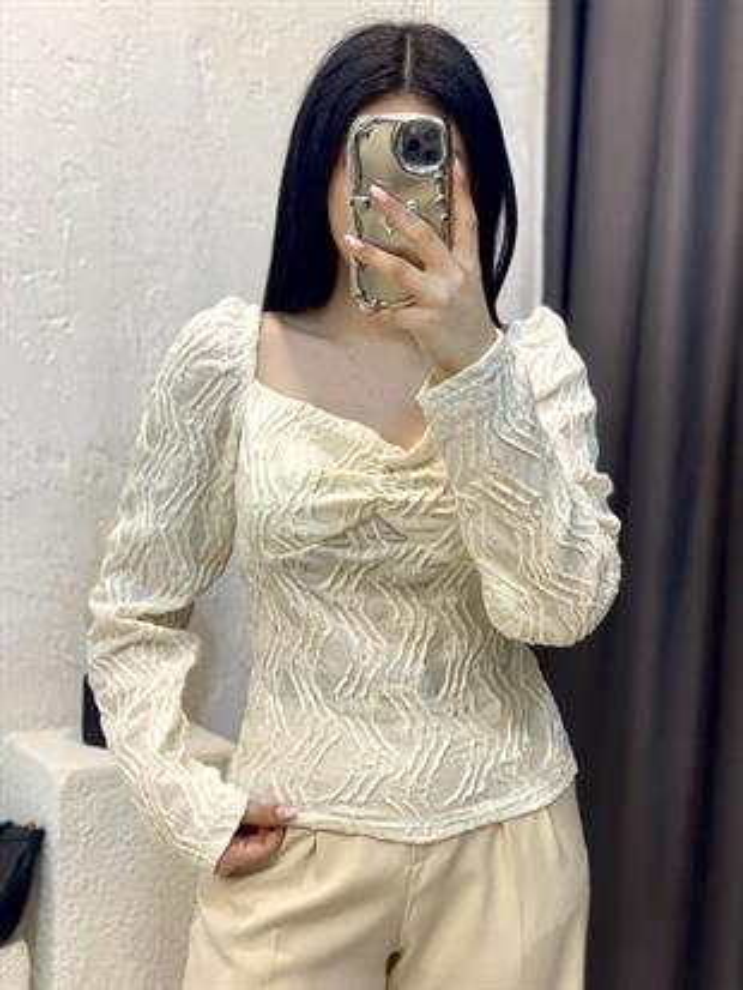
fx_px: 1487
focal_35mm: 52
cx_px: 372
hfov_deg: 28.0
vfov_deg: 36.8
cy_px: 495
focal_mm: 6
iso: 125
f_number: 2
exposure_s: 1/100
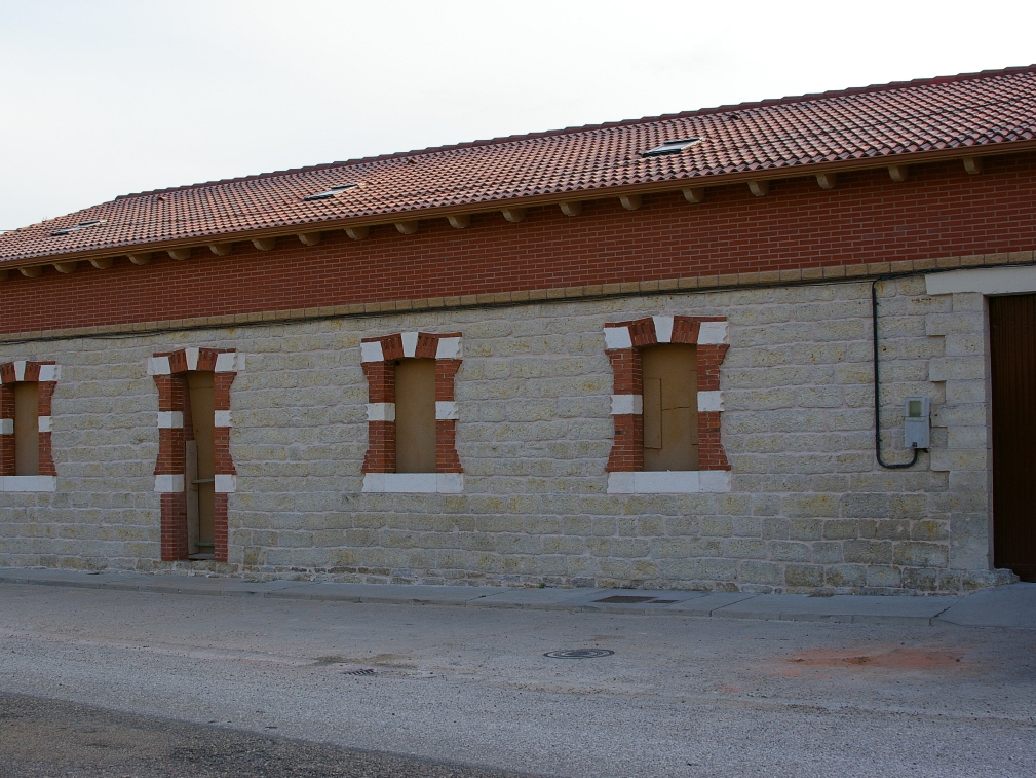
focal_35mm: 48
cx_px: 488
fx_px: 1437
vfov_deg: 30.3
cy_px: 372
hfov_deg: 39.6
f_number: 6.7
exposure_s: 1/180
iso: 200
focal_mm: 28
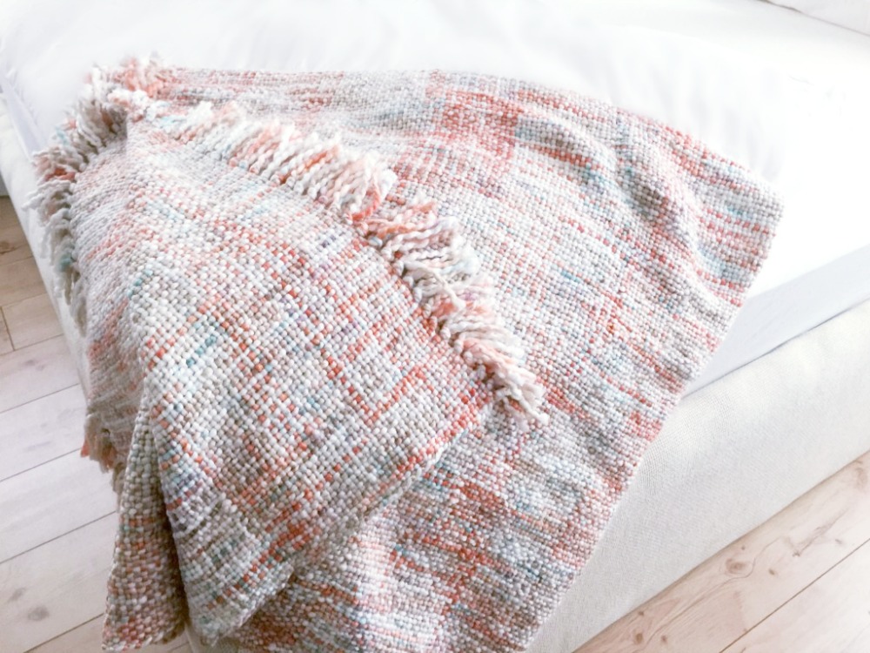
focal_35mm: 29
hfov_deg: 61.7
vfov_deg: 48.2
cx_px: 435
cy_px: 326
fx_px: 729
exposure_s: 1/17
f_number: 2.2
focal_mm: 4.15
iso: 125
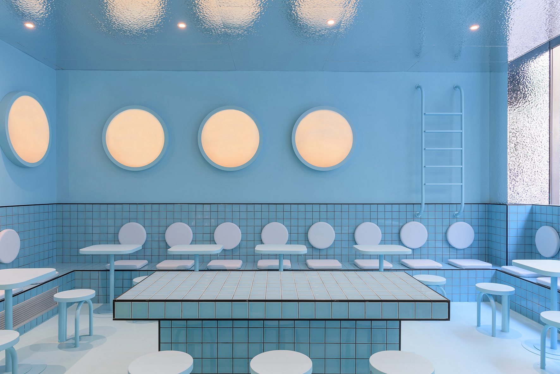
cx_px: 280
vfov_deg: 51.3
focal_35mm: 25
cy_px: 187
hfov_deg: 71.5
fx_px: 389
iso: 100
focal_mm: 25
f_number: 13
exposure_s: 1/50
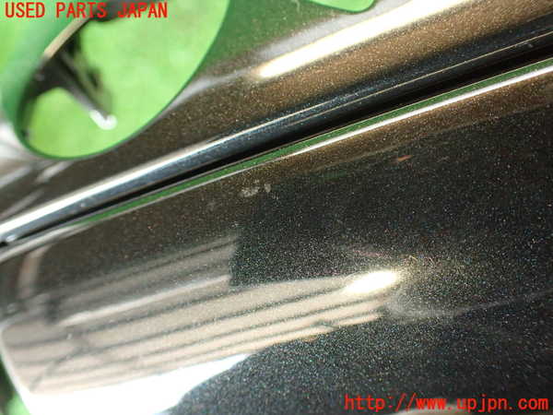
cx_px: 276
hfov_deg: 56.8
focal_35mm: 32
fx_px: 511
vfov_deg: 44.2
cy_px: 208
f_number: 2.4
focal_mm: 5.79
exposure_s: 1/30
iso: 640
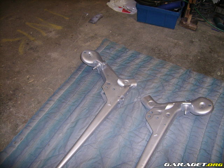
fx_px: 226
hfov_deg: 52.6
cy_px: 84
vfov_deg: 40.7
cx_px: 112
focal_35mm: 35
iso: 142
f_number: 2.8
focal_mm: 5.95
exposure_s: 1/30
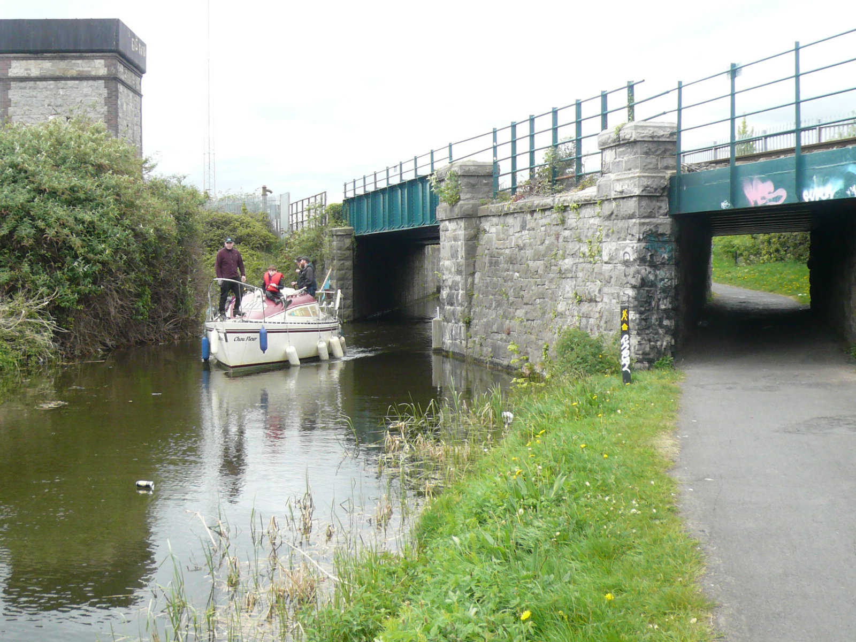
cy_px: 321
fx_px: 1088
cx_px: 428
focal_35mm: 44
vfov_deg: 32.9
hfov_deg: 42.9
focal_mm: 4.7
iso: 100
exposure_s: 1/200
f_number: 2.8
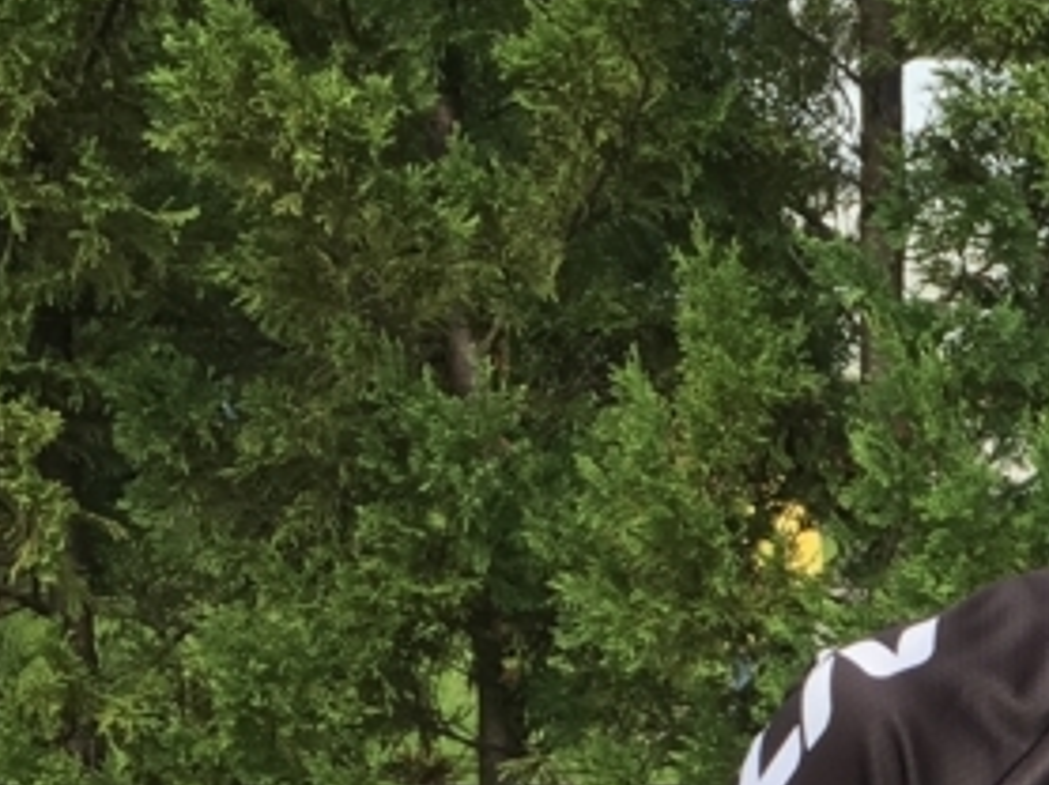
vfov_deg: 13.2
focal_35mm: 107
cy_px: 1087
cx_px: 1532
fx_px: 3240
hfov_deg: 16.8
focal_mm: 4.15
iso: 25
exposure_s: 1/663
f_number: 2.2
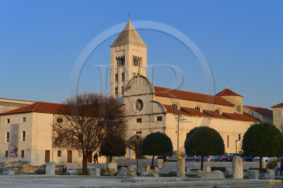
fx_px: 550
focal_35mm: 70
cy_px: 94
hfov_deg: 28.9
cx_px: 142
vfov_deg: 19.4
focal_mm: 70
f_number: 10
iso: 200
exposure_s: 1/160
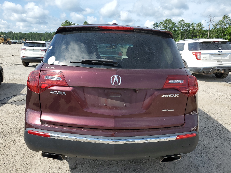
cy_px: 86
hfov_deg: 67.3
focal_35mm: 26
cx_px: 116
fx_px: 174
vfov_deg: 53.1
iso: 50
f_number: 1.5
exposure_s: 1/2500
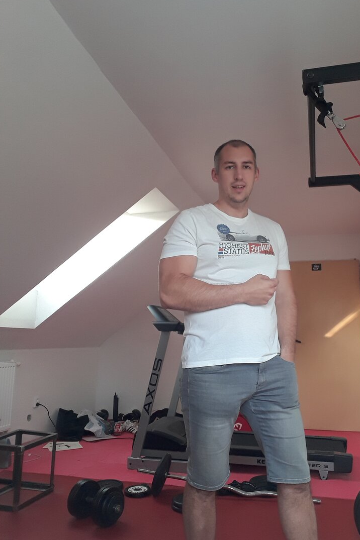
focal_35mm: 36
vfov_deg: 53.1
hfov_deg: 36.7
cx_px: 222
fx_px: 540
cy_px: 271
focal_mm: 2.91
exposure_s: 1/33
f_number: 1.9
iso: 50
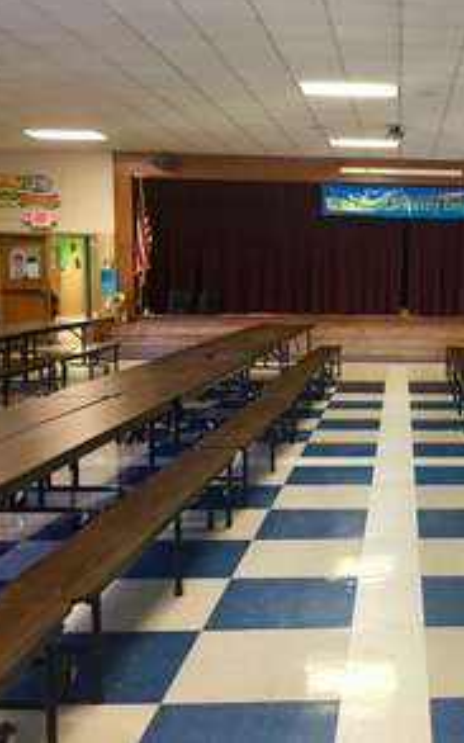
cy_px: 365
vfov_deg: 47.2
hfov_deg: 28.9
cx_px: 446
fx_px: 850
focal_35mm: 42
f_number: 2.2
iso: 64
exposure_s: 1/15
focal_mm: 4.15
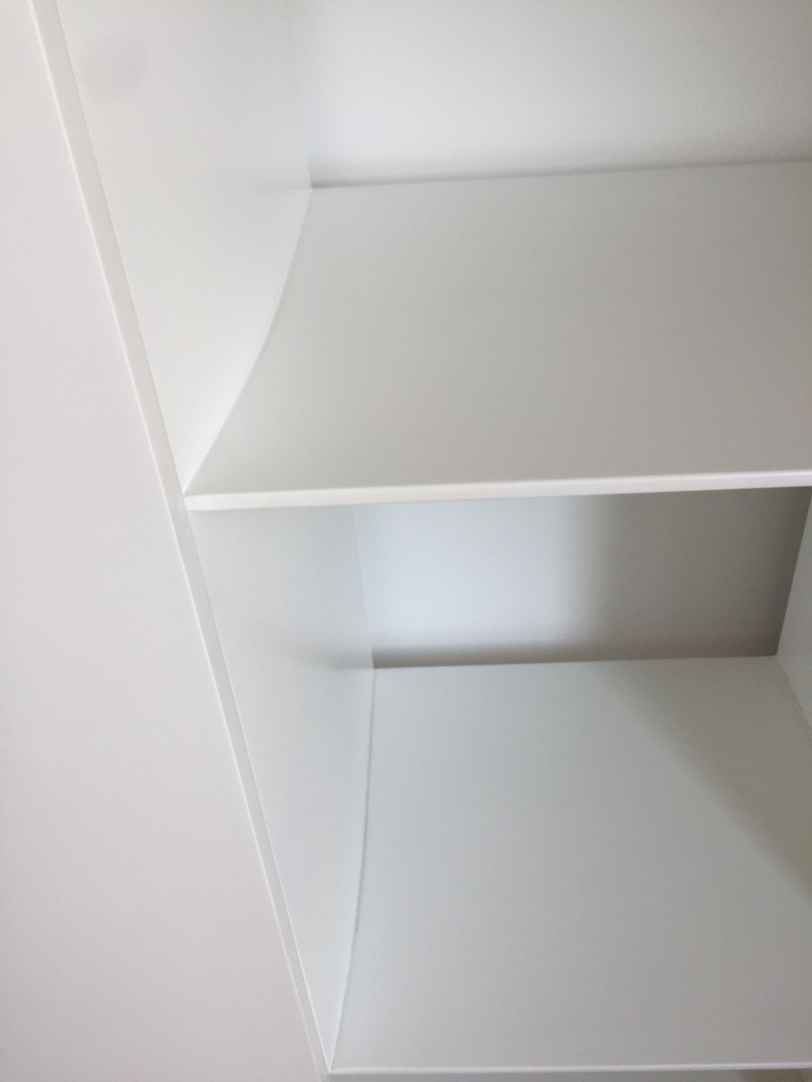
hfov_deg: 48.2
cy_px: 541
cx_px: 406
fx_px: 907
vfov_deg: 61.7
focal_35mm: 29
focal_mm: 4.15
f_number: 2.2
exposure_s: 1/100
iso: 40
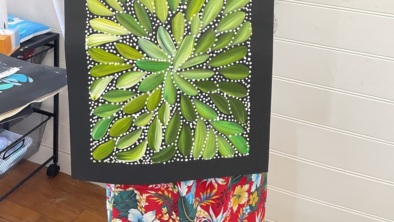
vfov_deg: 27.9
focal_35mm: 38
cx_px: 197
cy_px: -34
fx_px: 397
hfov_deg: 52.8
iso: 200
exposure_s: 1/60
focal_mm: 5.1
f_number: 1.6
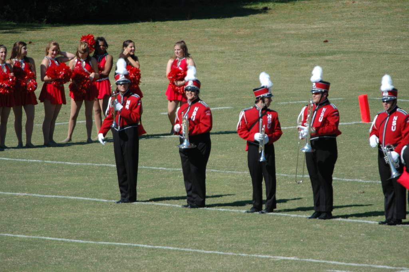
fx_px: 6808
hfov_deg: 3.4
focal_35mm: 600
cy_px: 136
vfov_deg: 2.3
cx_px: 204
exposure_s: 1/1000
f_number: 5.6
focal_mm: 400
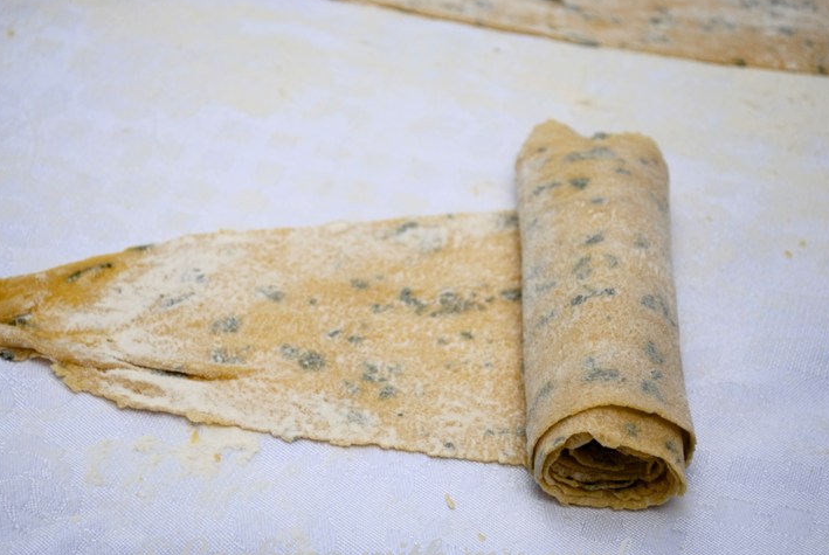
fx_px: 2029
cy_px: 300
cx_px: 386
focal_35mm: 88
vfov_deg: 15.6
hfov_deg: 23.1
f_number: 7.1
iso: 100
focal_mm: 52
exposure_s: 1/80
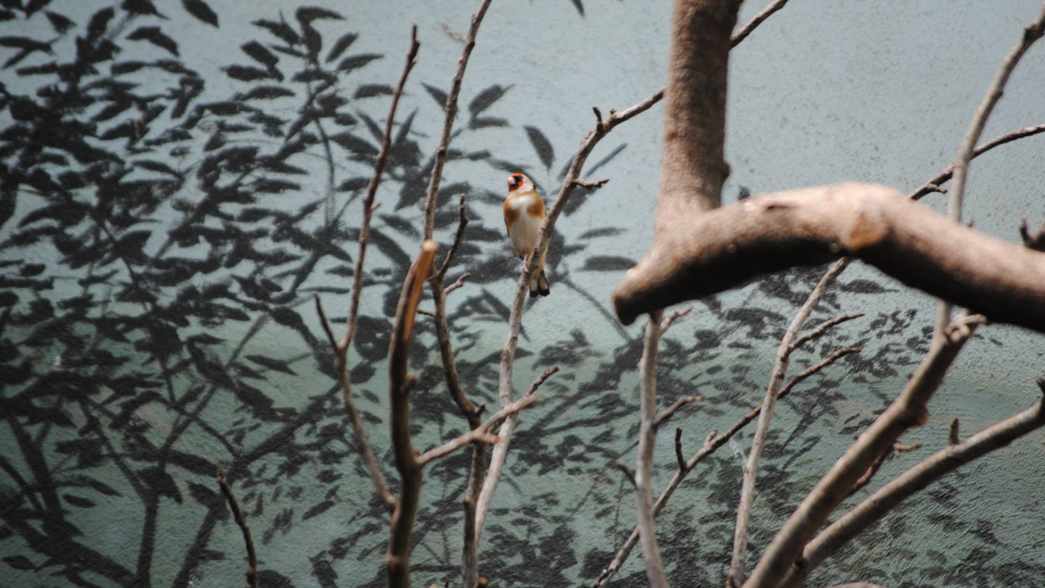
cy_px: 240
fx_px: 8756
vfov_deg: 3.8
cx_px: 522
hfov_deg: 6.8
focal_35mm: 316
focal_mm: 200
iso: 400
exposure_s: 1/200
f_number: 5.6
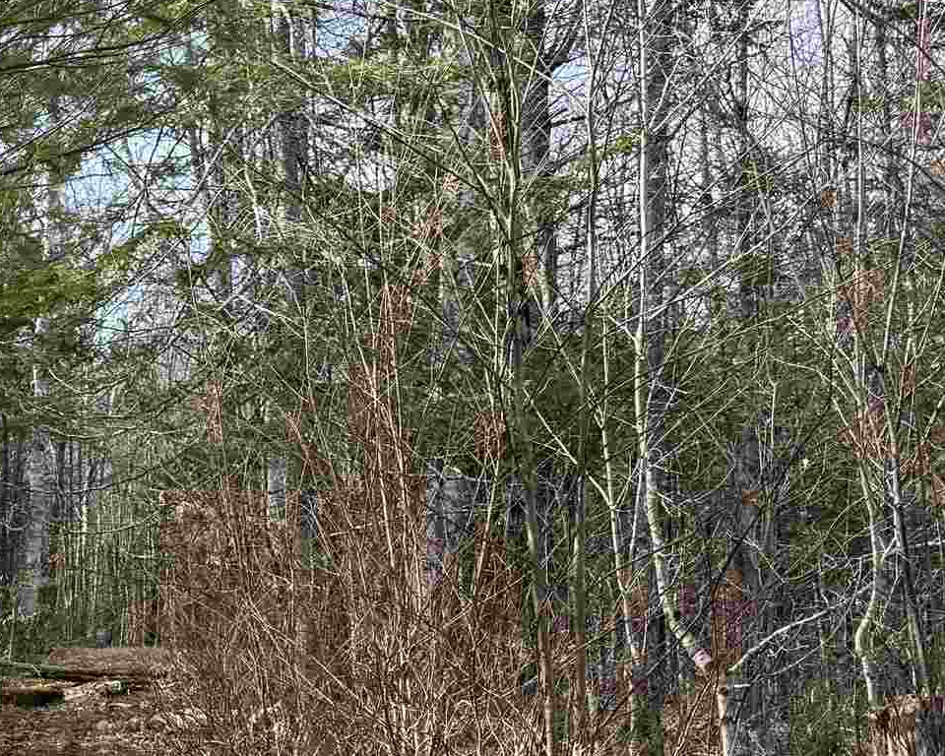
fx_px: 2098
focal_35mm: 75
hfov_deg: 23.5
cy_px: 569
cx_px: -140
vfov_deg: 20.3
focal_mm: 6.76
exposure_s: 1/992
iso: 80
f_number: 1.78
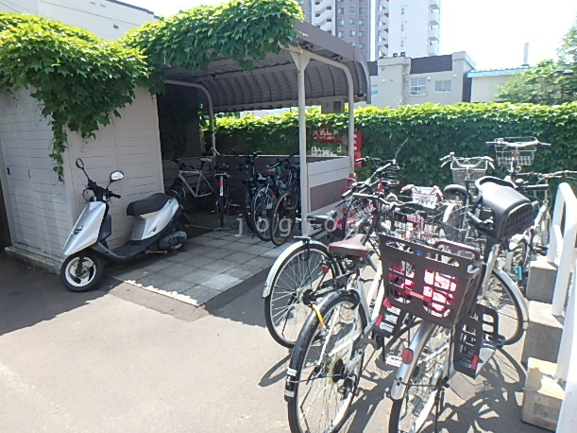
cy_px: 225
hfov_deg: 76.4
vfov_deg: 61.0
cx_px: 299
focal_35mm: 22
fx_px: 367
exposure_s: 1/320
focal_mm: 3.7
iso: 125
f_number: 3.5
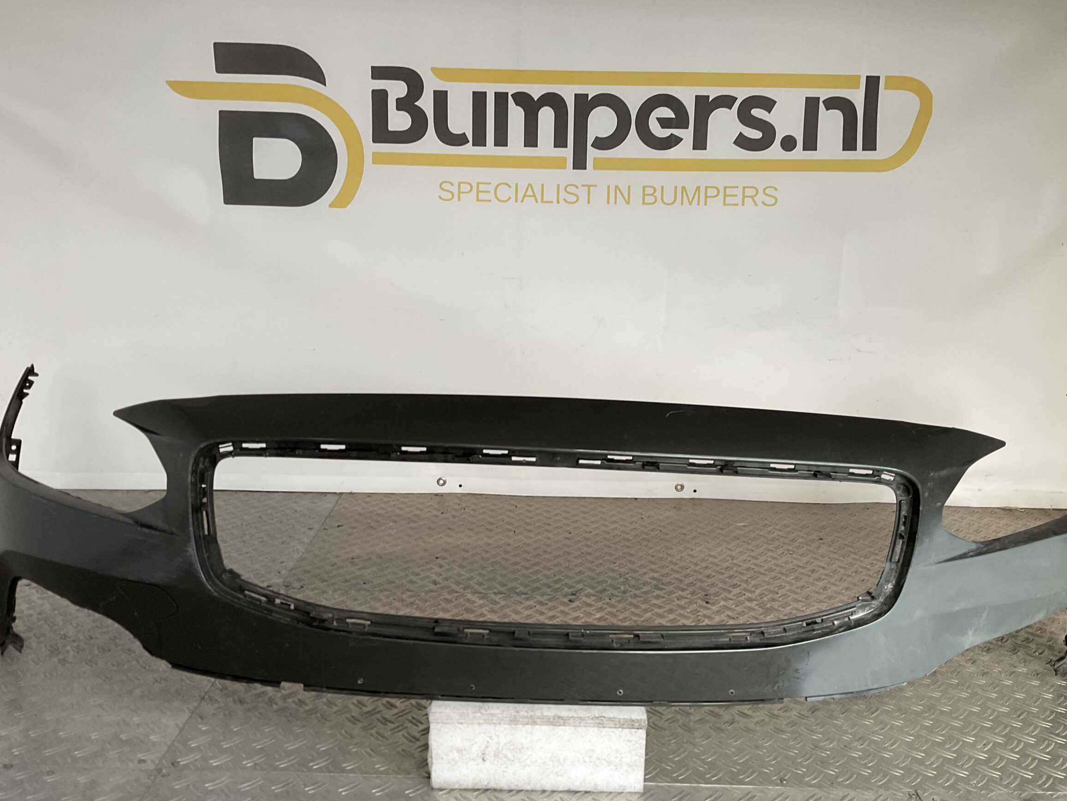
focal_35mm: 32
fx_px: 986
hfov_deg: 56.8
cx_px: 549
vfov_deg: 44.1
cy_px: 420
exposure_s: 1/50
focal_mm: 3
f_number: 1.8
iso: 40
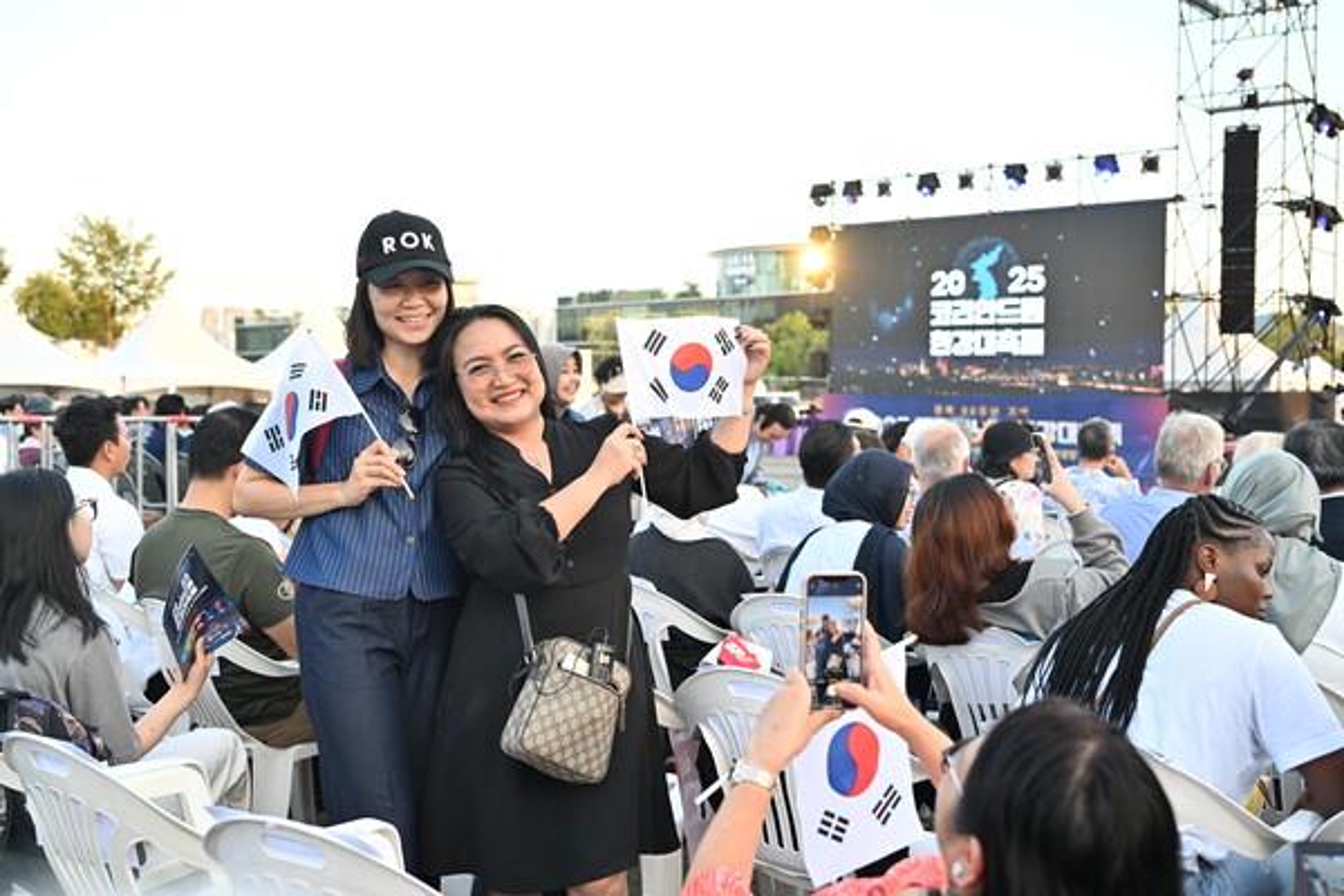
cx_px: 672
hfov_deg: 53.1
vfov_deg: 36.9
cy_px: 448
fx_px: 1344
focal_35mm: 36
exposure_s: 1/400
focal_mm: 36
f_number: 4
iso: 800
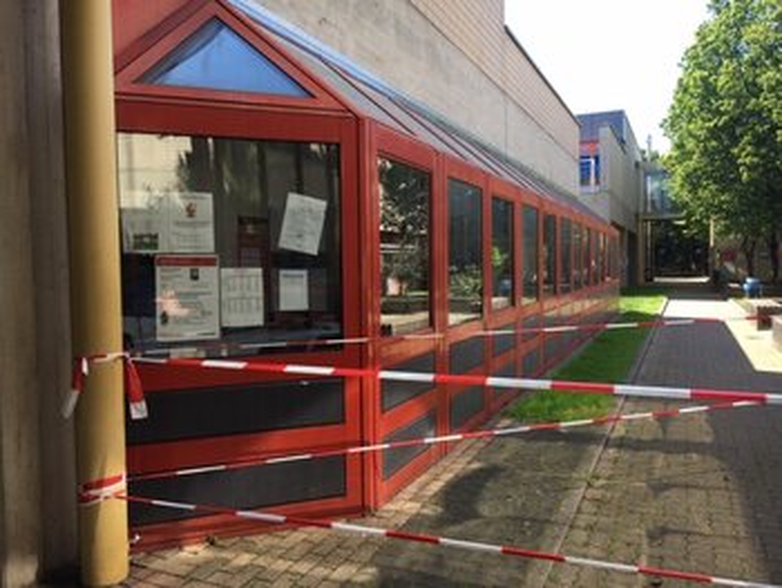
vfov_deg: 48.3
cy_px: 294
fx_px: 656
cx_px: 391
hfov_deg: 61.6
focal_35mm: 29
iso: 25
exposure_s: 1/283
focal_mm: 4.15
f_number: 2.2
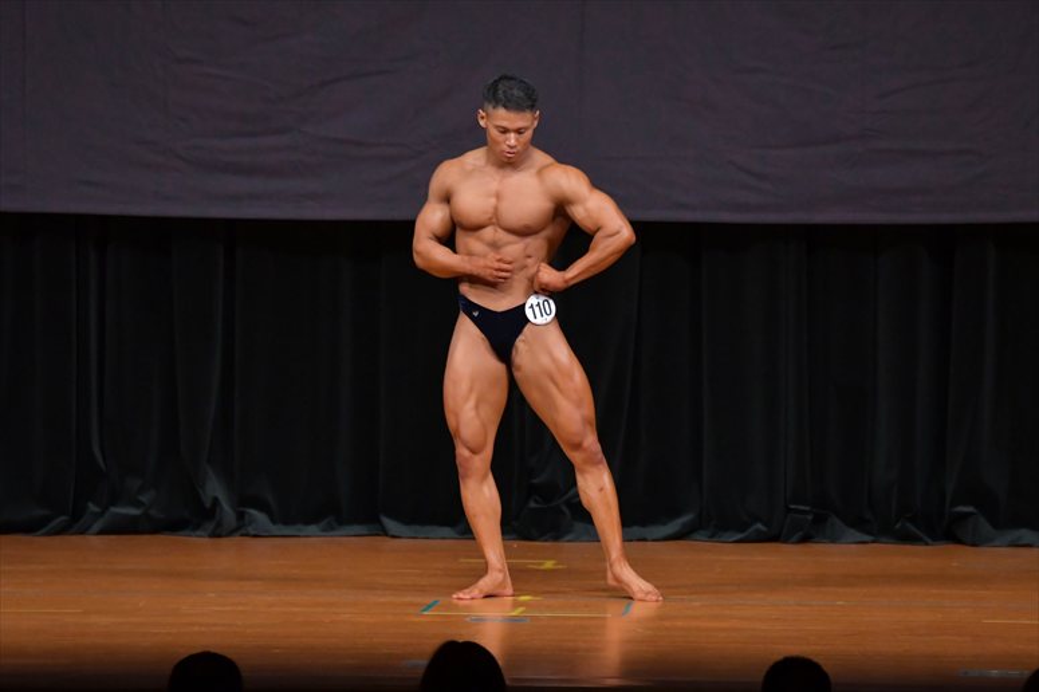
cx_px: 520
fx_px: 7789
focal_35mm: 270
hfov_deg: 7.6
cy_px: 346
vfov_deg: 5.1
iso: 4000
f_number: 5.6
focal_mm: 180
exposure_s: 1/400
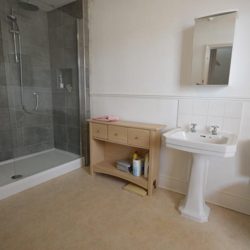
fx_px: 163
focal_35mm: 20
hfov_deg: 74.6
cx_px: 137
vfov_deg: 74.8
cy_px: 125
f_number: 4
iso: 560
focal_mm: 10
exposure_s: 1/60
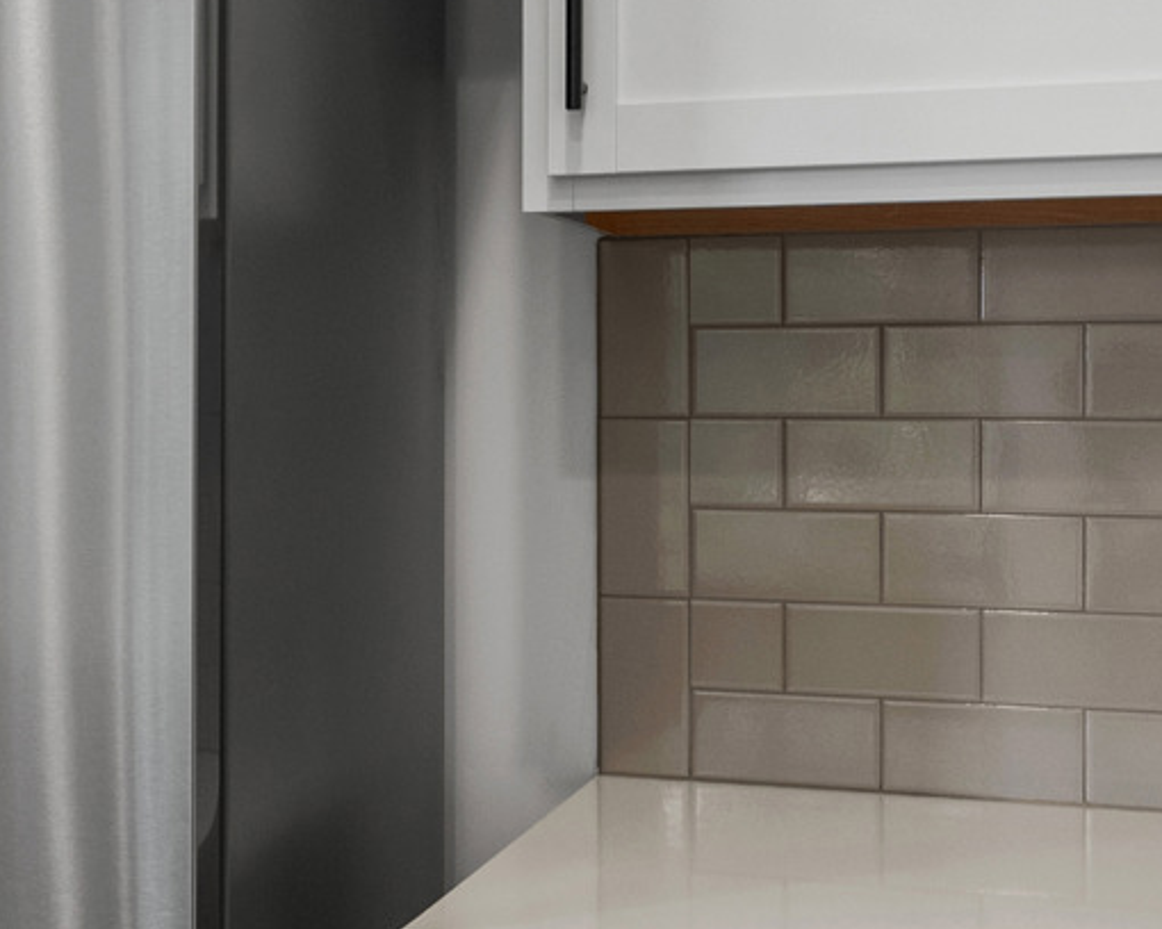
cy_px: 463
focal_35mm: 69
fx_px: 2373
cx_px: 59
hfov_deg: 26.4
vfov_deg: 22.2
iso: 500
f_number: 8
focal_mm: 15
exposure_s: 1/8
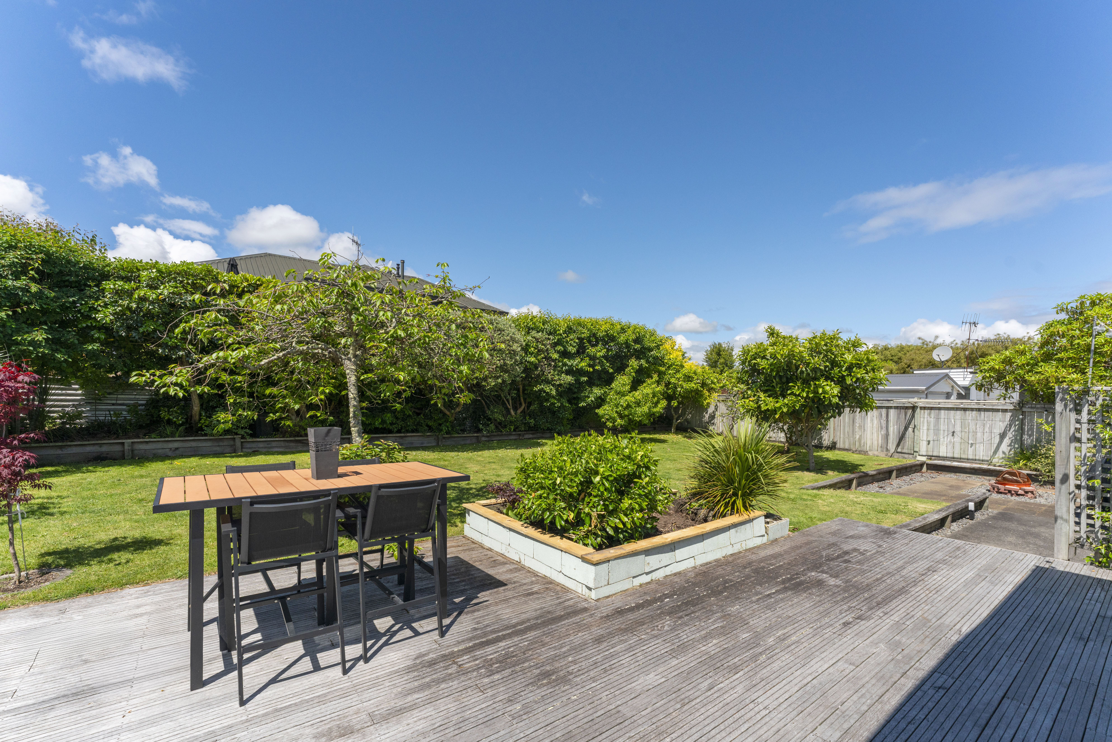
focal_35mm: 14
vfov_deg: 81.2
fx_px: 432
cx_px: 556
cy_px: 371
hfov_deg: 104.2
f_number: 9
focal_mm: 14
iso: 640
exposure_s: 1/1600
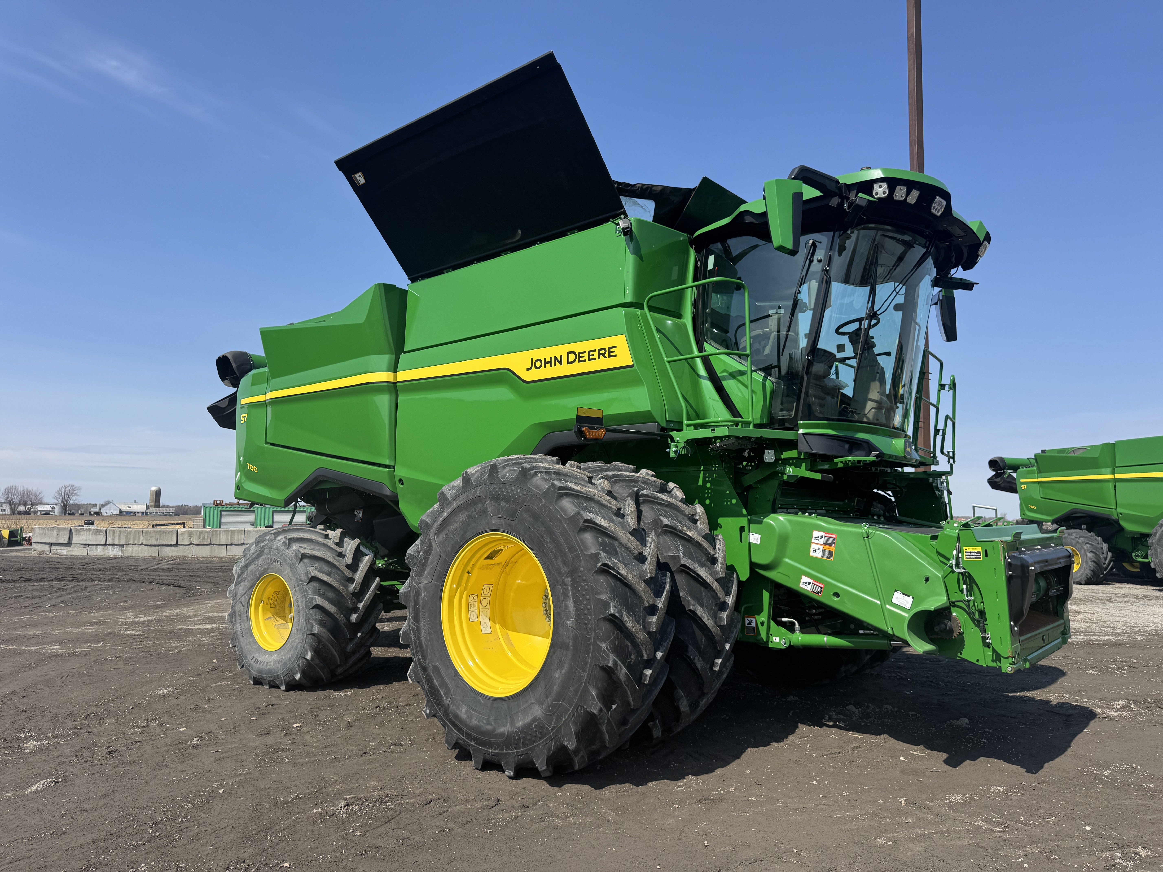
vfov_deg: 56.8
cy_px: 436
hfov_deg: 71.6
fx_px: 806
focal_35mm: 24
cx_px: 582
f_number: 1.78
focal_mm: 6.76
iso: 80
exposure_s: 1/4950
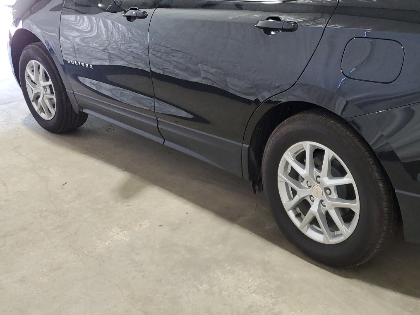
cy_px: 108
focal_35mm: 41
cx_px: 318
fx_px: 497
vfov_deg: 34.8
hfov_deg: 44.2
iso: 138
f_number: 1.5
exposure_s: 1/60.2
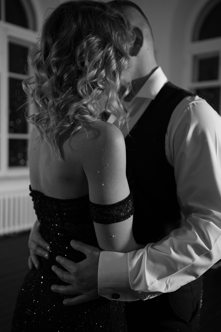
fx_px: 322
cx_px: 110
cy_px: 166
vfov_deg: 54.4
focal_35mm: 35
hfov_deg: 37.9
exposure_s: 1/100
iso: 2000
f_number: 2.8
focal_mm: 35
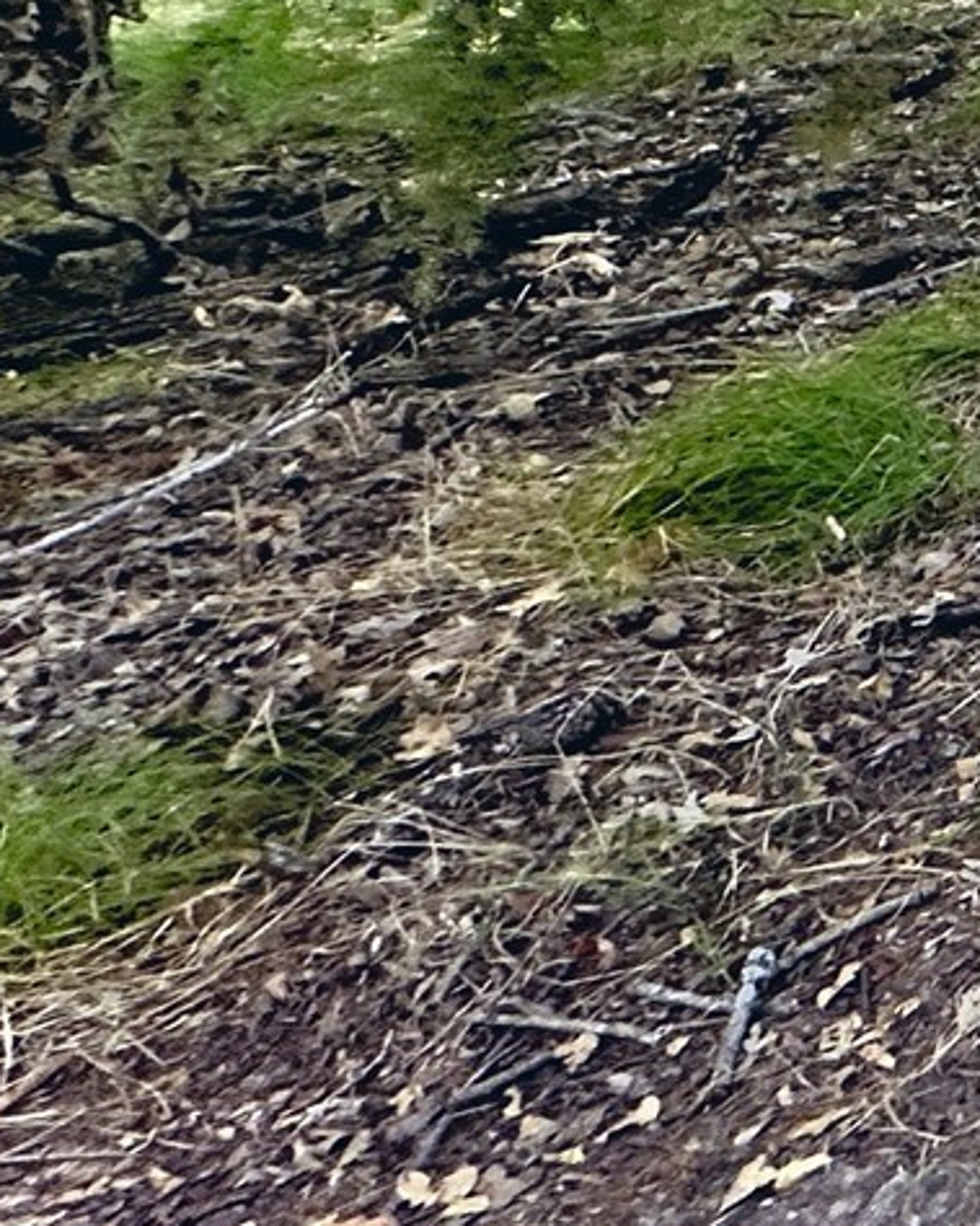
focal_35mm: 59
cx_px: 2578
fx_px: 2140
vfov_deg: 28.8
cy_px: -145
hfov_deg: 13.6
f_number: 2.2
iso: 160
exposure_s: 1/99
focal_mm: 2.22
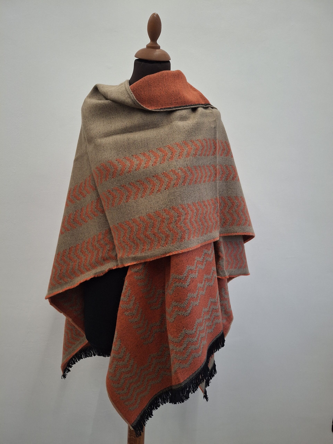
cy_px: 222
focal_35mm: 25
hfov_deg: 54.9
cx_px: 166
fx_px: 321
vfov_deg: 69.4
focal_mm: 4.69
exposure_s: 1/100
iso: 160
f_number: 1.8
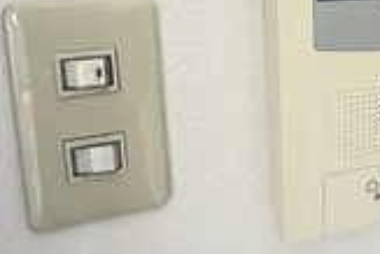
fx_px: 528
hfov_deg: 36.6
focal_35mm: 50
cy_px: 42
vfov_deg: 26.4
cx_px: 354
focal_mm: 2.22
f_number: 2.2
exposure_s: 1/86
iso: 320
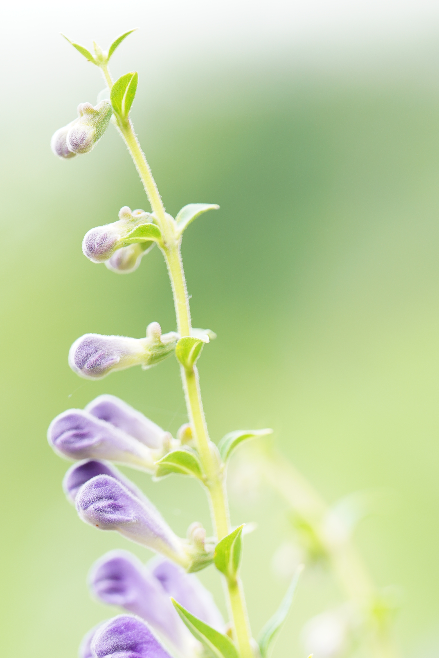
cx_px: 464
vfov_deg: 6.8
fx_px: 5467
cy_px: 859
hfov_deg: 4.6
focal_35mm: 299
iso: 200
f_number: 2.5
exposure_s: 1/160
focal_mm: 110
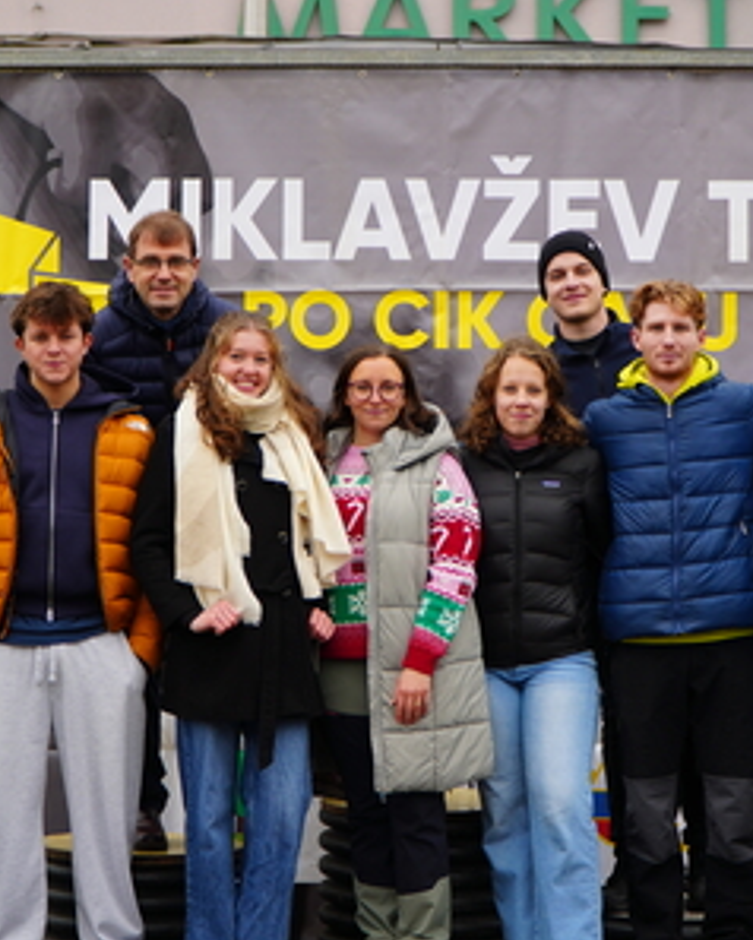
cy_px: 468
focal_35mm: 98
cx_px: 430
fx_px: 2727
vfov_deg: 19.5
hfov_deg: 15.7
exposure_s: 1/320
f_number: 4
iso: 200
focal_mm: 46
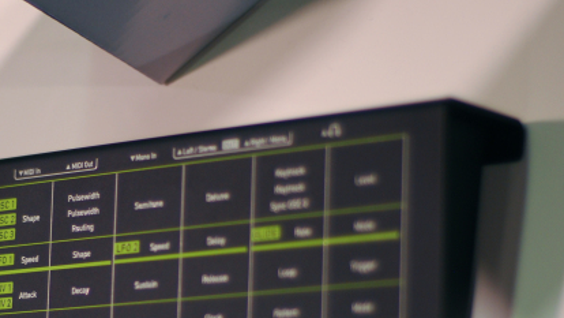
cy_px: 299
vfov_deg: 8.5
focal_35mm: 142
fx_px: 2124
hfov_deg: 15.0
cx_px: 67
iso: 250
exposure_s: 1/200
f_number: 1.8
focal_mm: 50
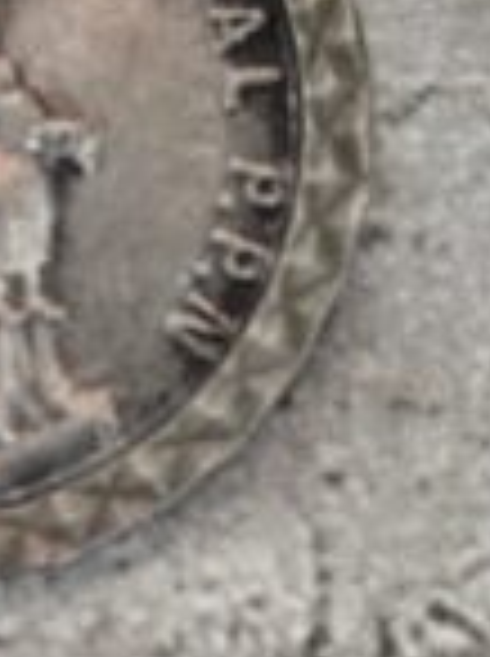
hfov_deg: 5.8
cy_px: 117
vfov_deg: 7.8
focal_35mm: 255
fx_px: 4827
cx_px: -108
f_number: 1.65
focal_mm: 6.19
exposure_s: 1/25
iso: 320
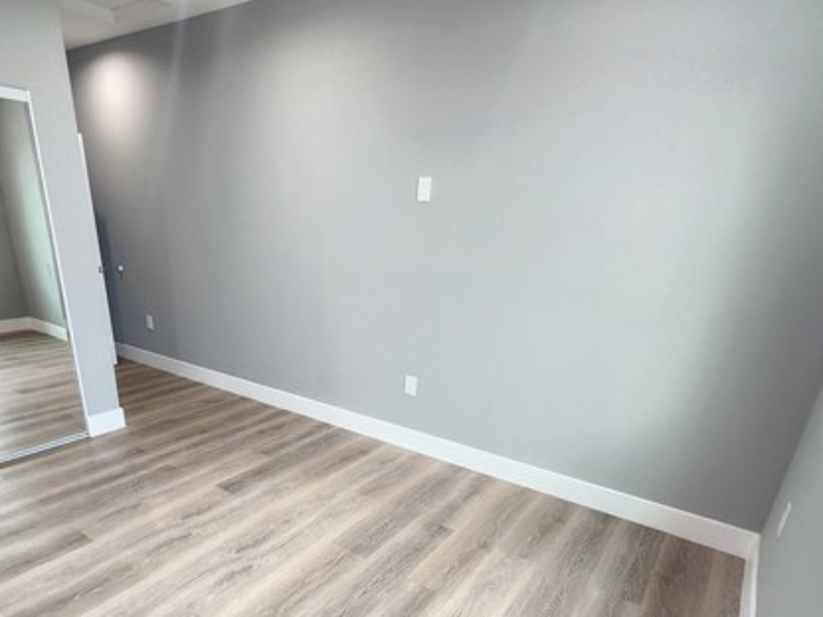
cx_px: 350
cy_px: 443
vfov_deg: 63.1
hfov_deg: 81.2
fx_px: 476
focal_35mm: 20
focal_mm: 2.2
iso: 400
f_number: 2.2
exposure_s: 1/60
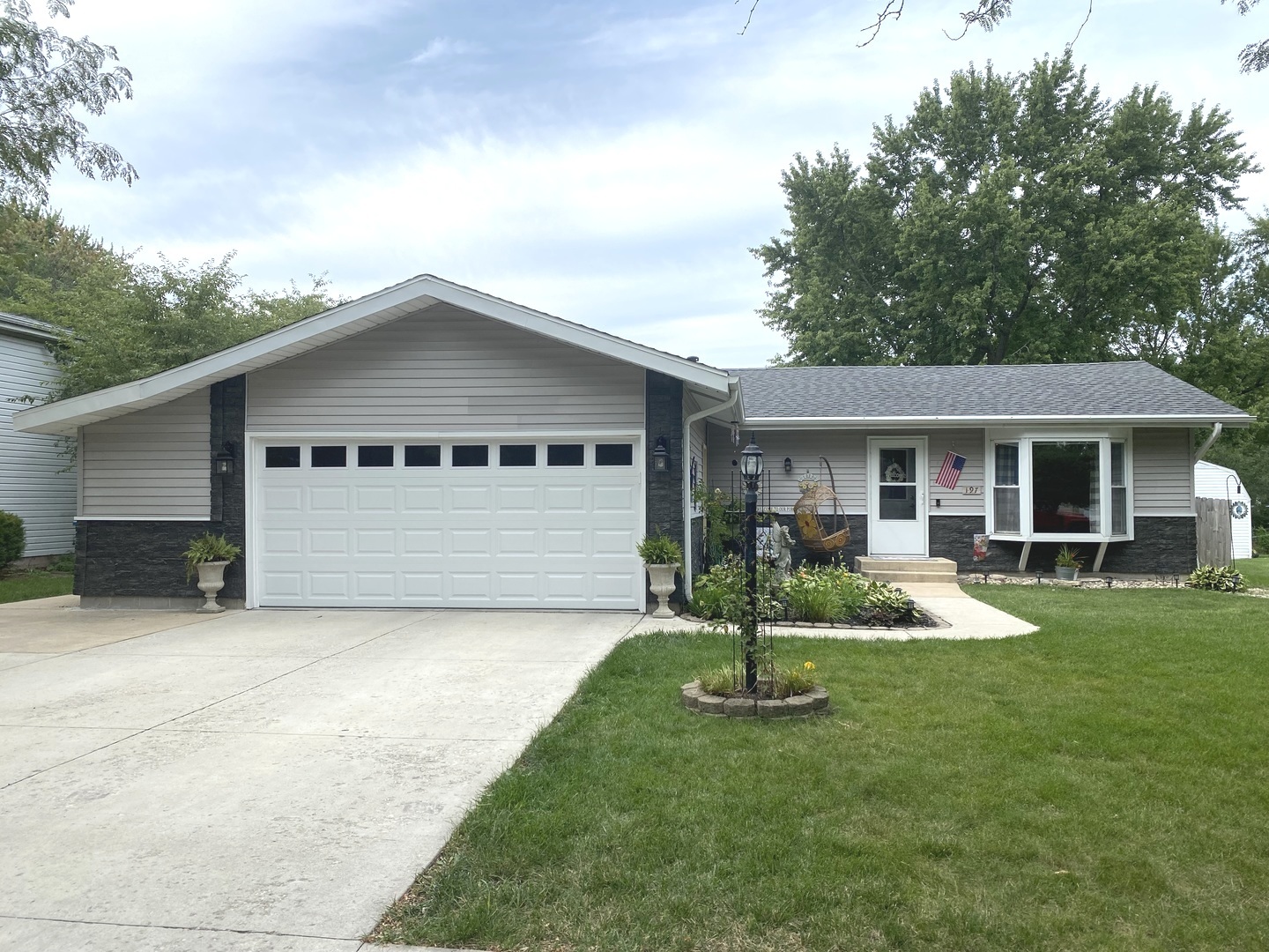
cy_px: 476
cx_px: 634
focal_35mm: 26
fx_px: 953
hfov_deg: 67.3
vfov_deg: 53.1
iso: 32
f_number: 1.8
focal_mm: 4.25
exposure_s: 1/2141
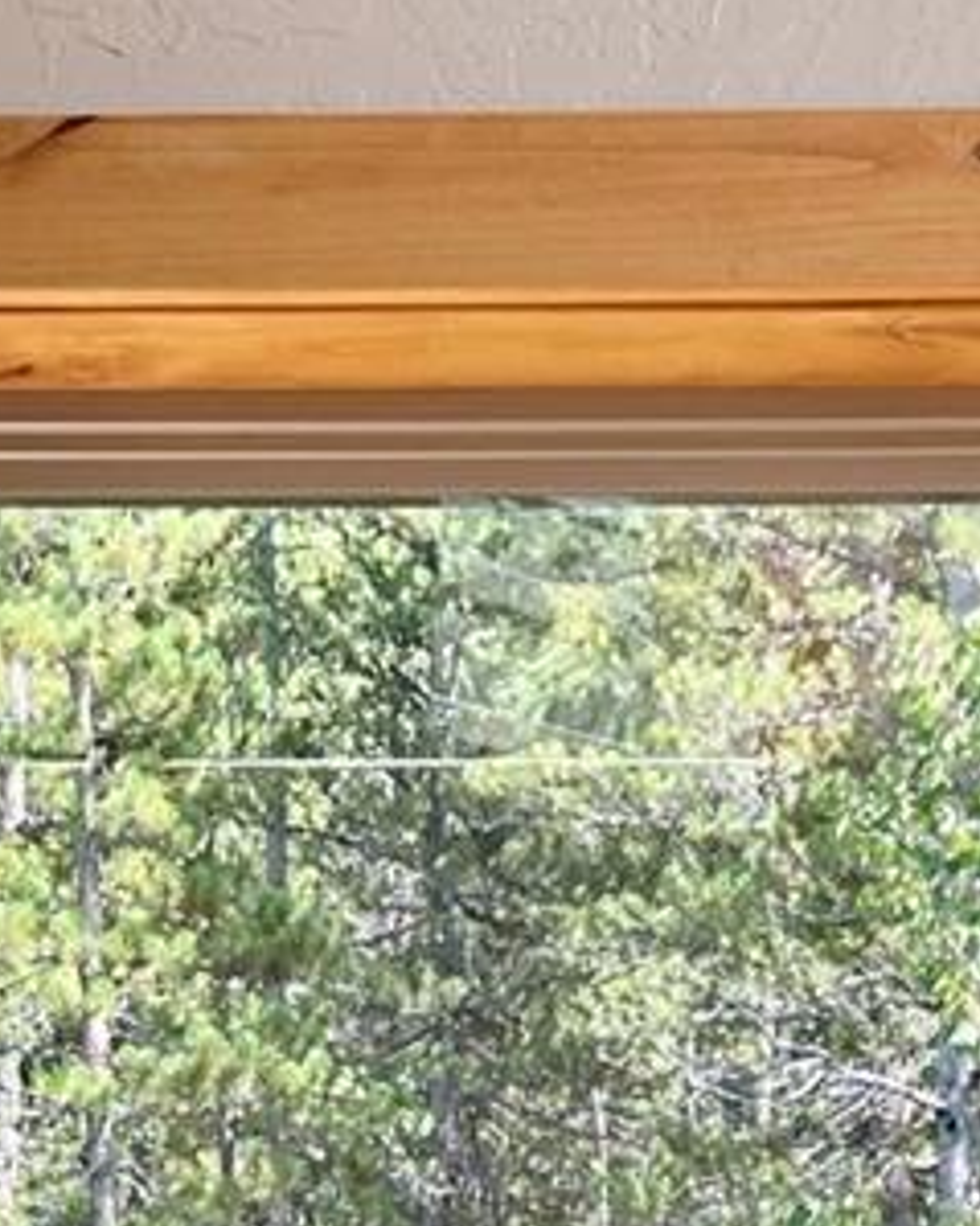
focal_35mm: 102
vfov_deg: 16.2
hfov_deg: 15.0
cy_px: 2124
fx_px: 3700
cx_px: 139
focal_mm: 5.1
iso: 50
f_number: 1.6
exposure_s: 1/493
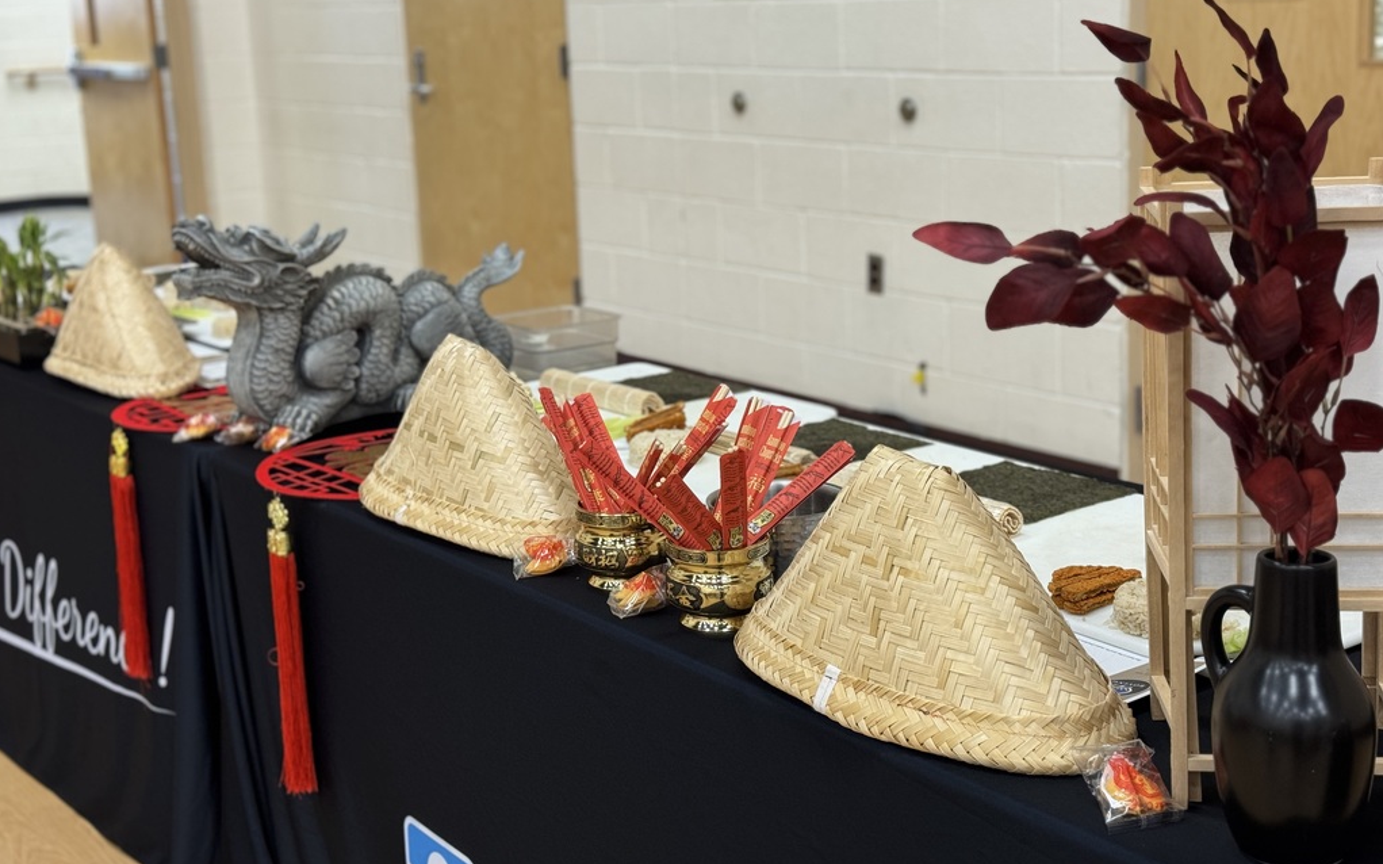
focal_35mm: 51
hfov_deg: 39.6
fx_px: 1922
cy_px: 349
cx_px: 692
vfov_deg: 25.3
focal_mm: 6.76
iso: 125
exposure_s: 1/60
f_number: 1.78
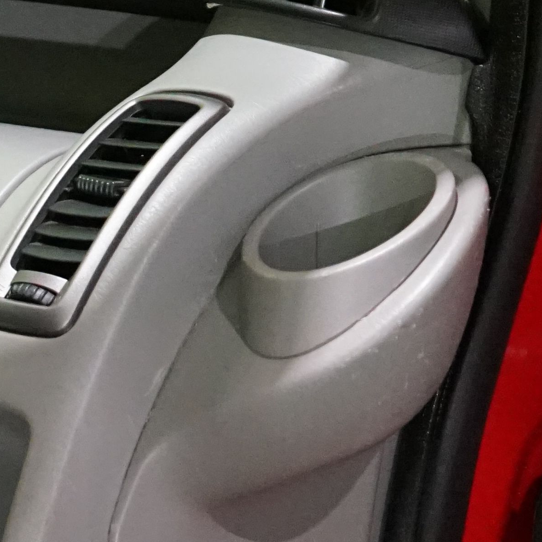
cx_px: -597
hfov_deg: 10.5
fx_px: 2657
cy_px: 357
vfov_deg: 11.6
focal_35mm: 150
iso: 5000
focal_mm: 35
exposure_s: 1/160
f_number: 4
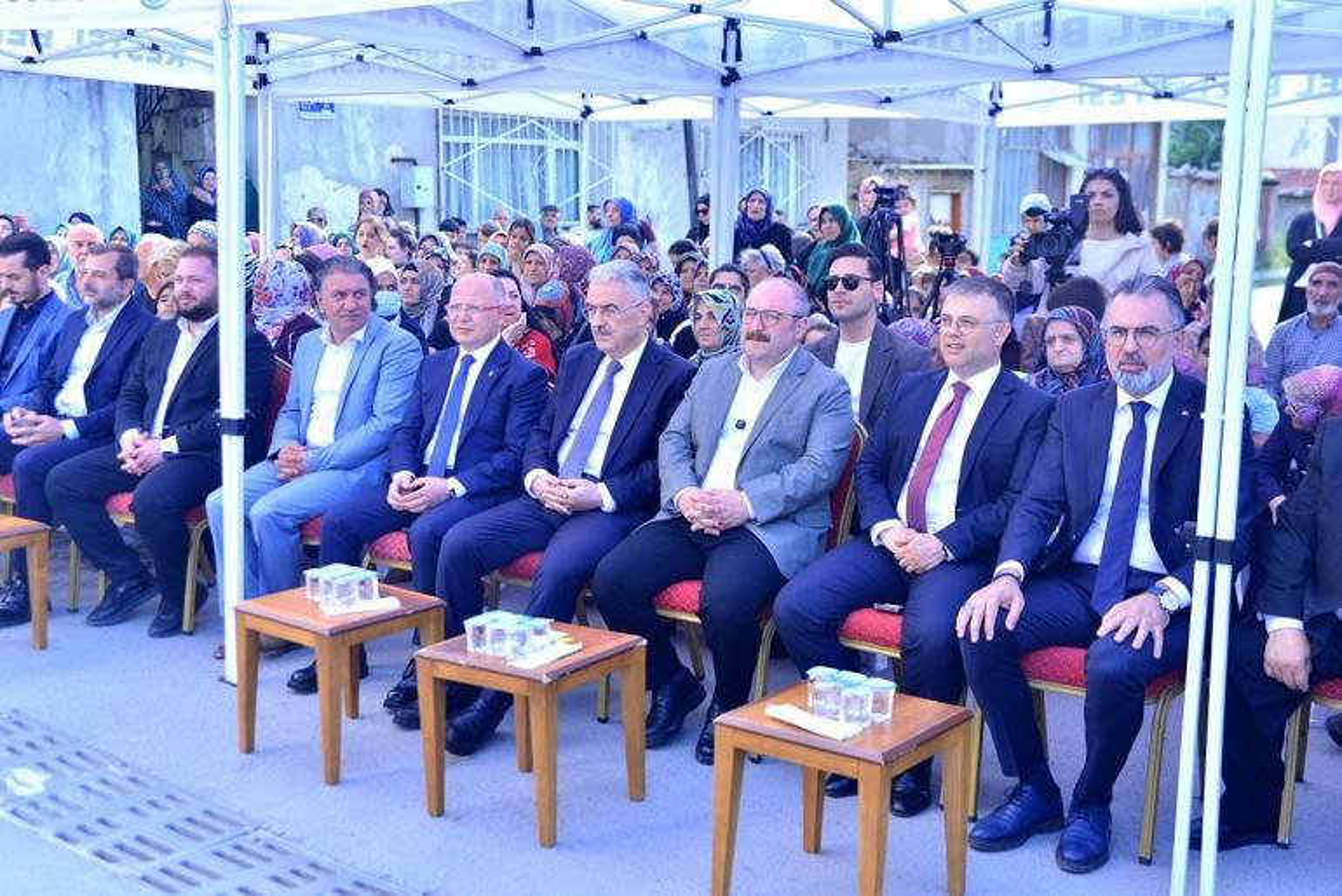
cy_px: 448
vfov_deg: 30.5
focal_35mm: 44
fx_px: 1641
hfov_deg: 44.5
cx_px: 671
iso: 100
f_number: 4.5
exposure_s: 1/125
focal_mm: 44
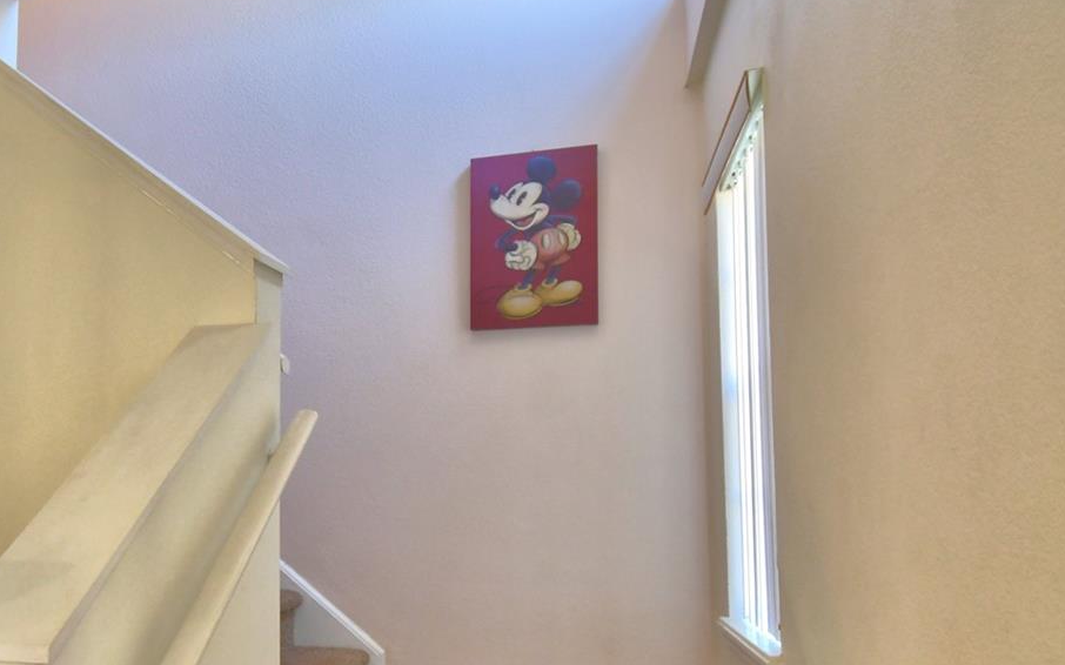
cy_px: 446
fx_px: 784
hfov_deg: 65.7
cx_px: 316
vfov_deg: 45.3
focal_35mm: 27
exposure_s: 1/30
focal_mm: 10
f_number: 4.5
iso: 400
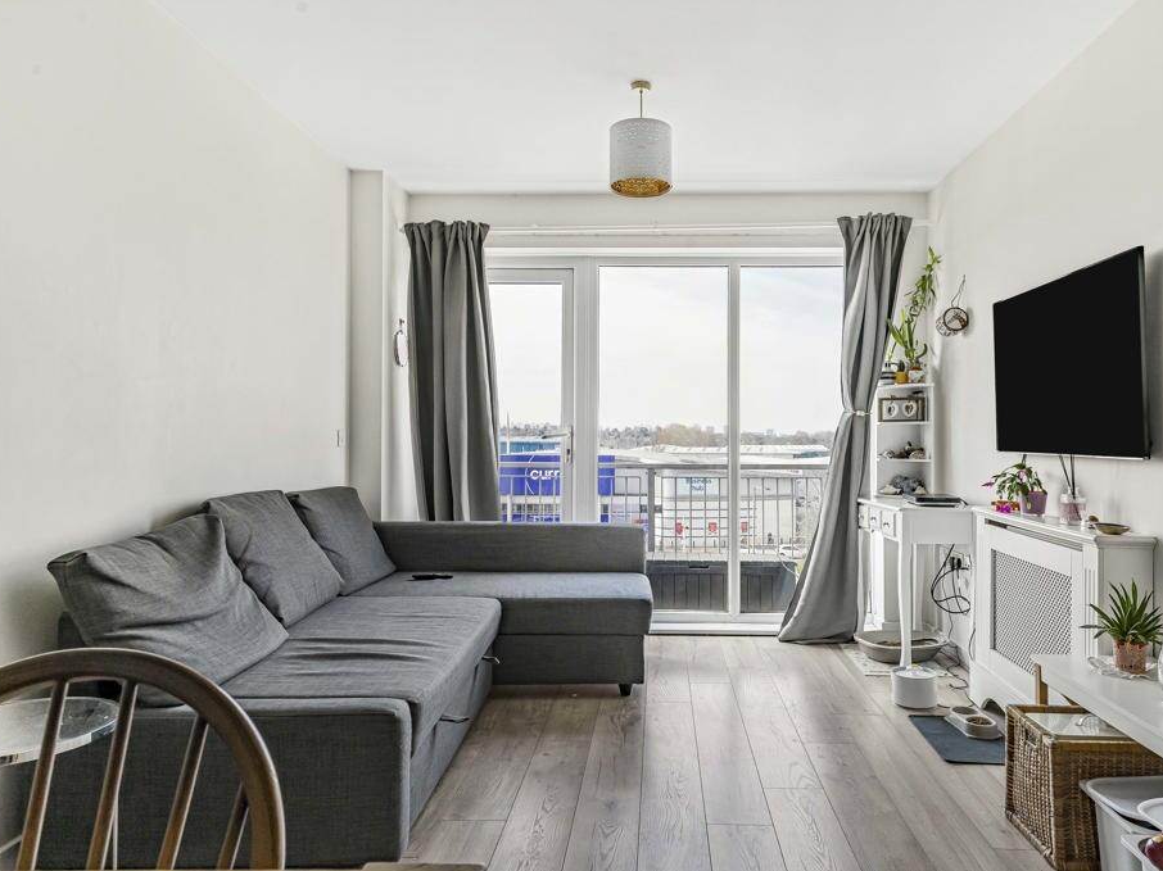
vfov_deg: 54.9
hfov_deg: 69.2
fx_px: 840
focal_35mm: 25
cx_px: 638
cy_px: 435
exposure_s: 1/80
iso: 400
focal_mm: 23
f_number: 9
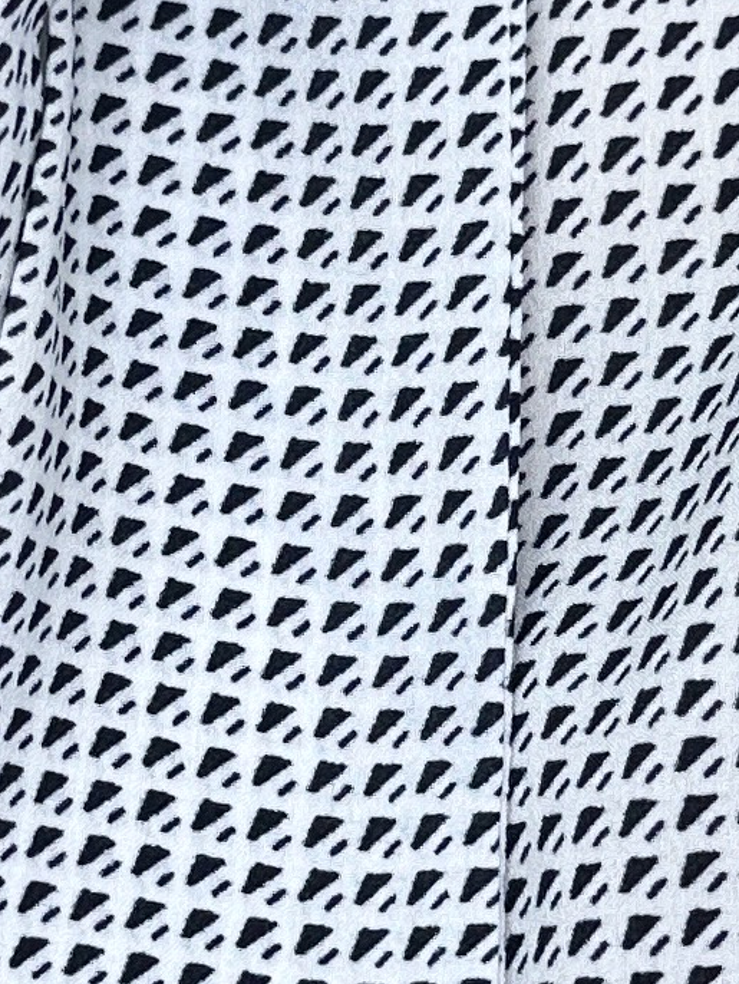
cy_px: 376
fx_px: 4011
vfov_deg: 14.0
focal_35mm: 141
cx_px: 251
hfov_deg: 10.5
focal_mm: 6.86
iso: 80
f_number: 1.78
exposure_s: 1/290
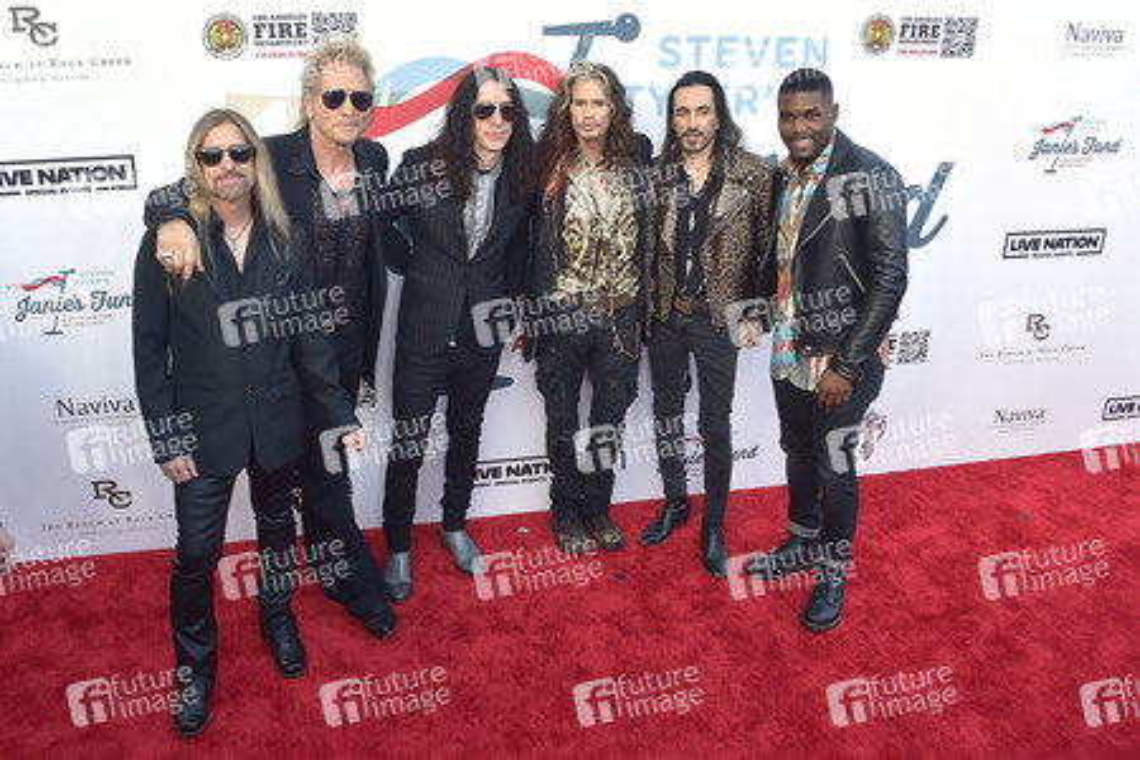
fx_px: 760
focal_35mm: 24
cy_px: 380
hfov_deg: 73.7
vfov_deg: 53.1
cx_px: 570
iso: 400
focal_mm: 24
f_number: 6.3
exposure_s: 1/250
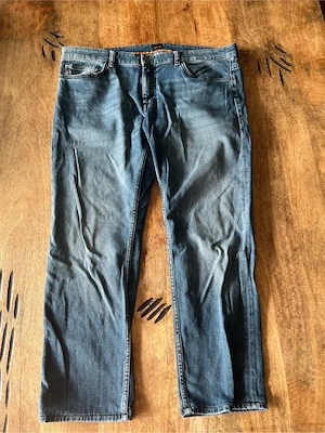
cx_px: 162
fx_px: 325
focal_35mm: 26
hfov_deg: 53.1
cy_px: 216
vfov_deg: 67.3
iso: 100
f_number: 1.5
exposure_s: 1/121
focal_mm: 5.7
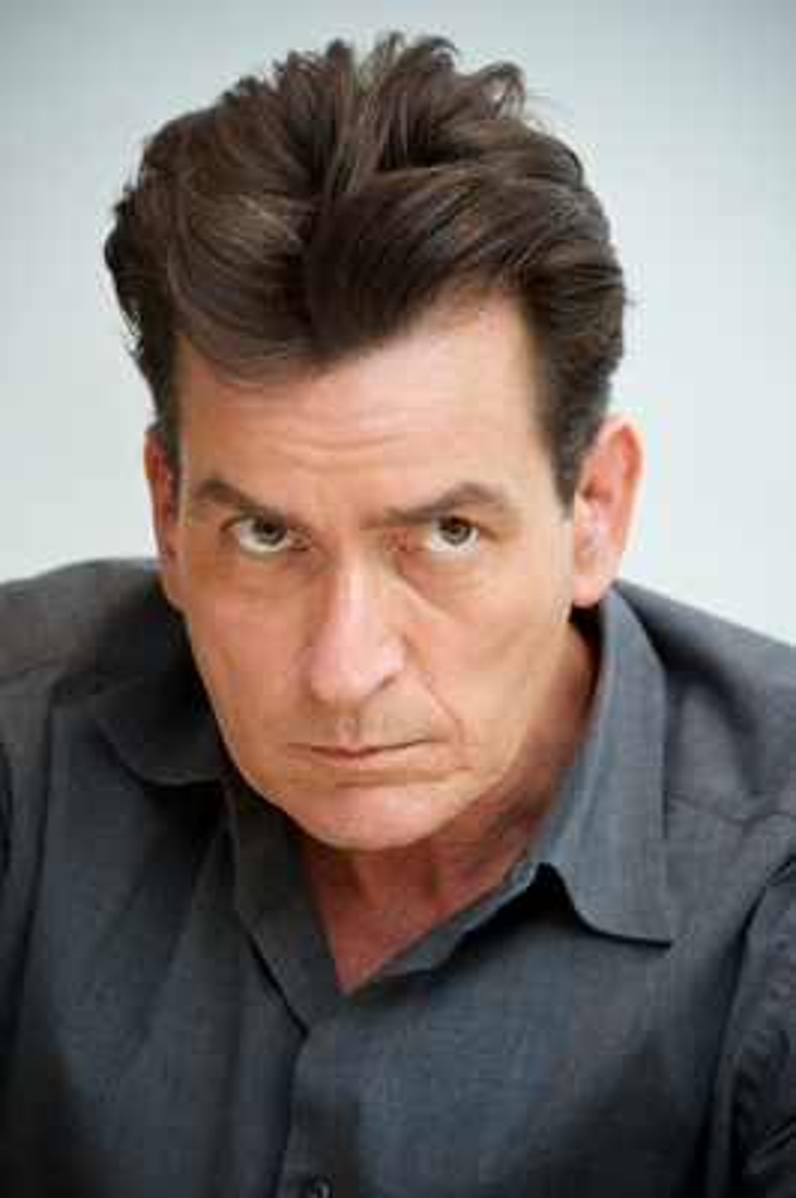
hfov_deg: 5.5
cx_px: 398
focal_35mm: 250
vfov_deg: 8.2
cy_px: 599
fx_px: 8305
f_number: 5.6
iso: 400
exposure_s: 1/60
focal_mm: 250
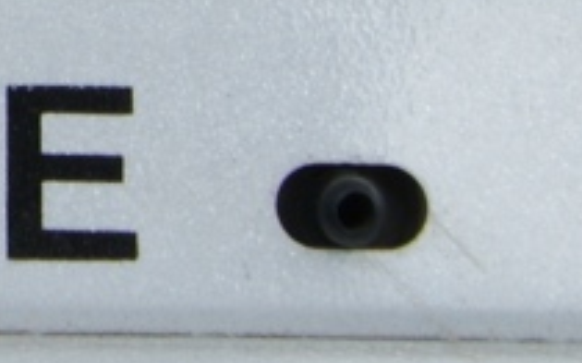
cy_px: -623
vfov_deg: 3.2
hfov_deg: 5.0
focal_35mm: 407
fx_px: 6450
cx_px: -873
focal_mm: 35
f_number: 10
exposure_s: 1/125
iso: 100
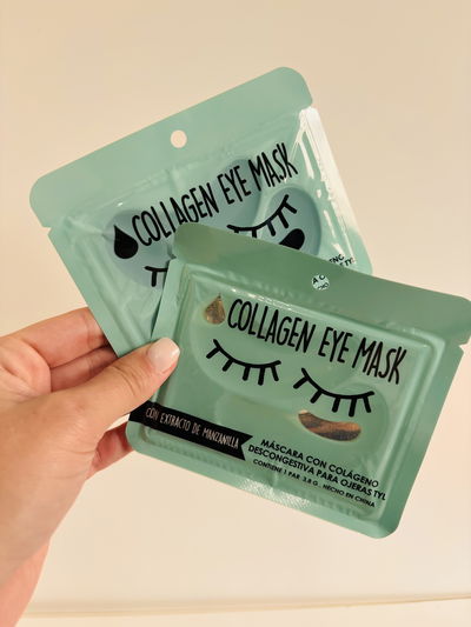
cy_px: 314
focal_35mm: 26
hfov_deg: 53.1
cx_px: 236
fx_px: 472
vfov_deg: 67.3
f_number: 1.6
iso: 100
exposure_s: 1/121
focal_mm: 5.96
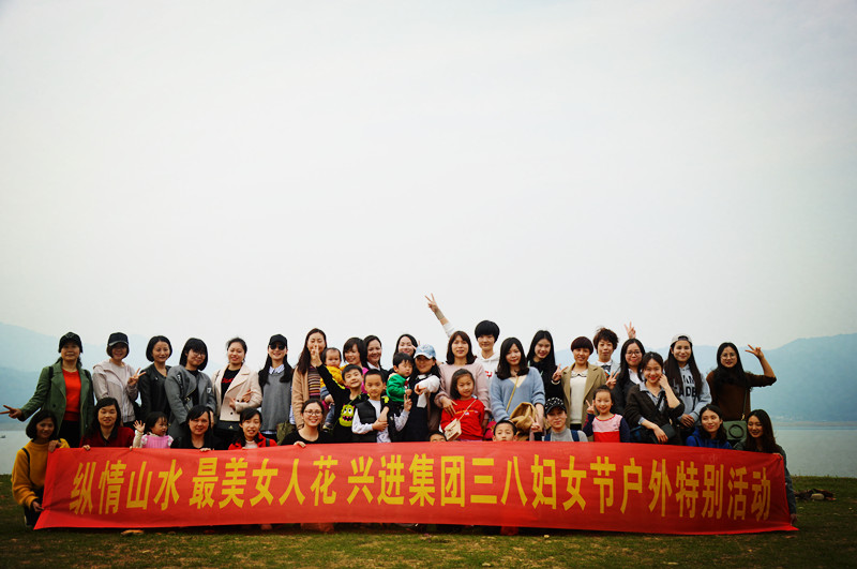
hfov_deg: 49.6
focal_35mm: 39
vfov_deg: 34.1
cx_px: 428
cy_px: 284
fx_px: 927
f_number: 8
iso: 100
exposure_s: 1/250
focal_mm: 26
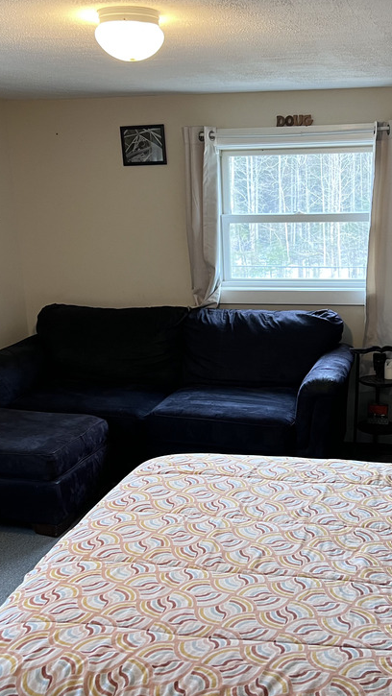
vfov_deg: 50.5
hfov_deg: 29.4
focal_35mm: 40
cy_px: 348
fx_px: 739
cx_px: 278
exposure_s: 1/60
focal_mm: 5.7
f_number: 1.5
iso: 160
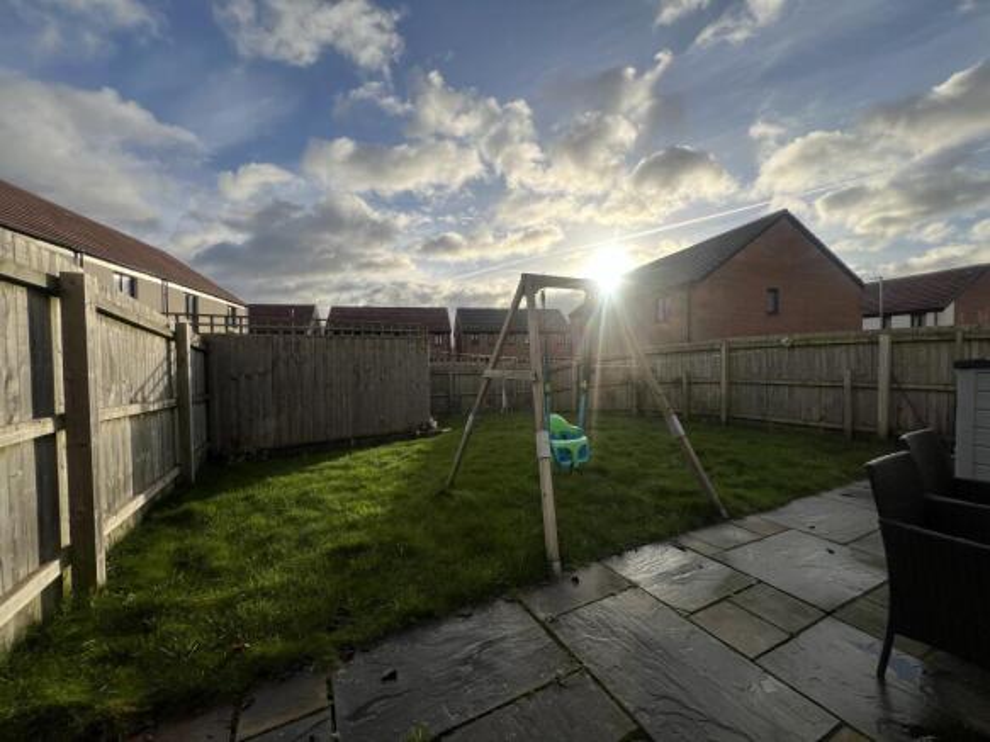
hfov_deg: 106.2
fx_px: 372
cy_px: 371
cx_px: 495
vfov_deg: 89.9
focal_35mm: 13
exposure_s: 1/1672
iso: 32
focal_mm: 1.57
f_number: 1.8
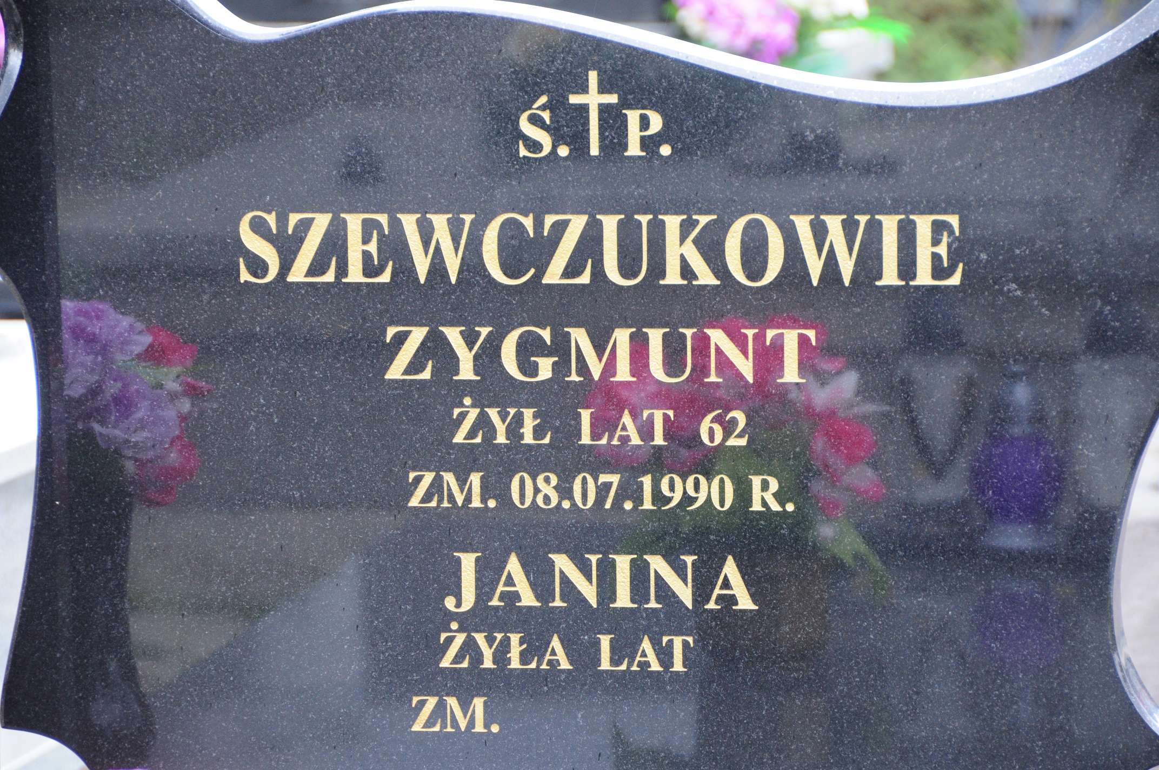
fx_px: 6511
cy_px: 385
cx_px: 580
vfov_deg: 6.8
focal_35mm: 202
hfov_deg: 10.2
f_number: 7.1
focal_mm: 135
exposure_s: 1/50
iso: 640
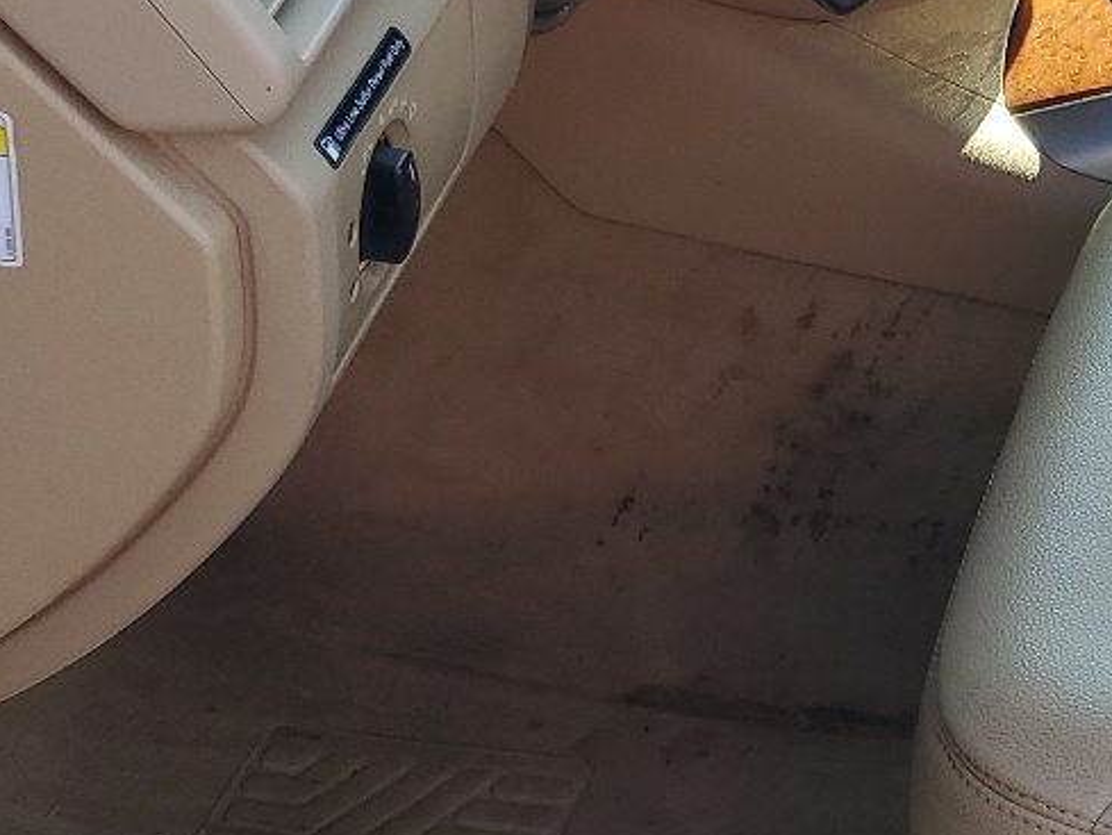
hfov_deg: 20.1
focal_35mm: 85
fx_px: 2731
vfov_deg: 17.0
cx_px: 1630
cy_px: -5
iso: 50
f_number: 1.5
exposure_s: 1/500
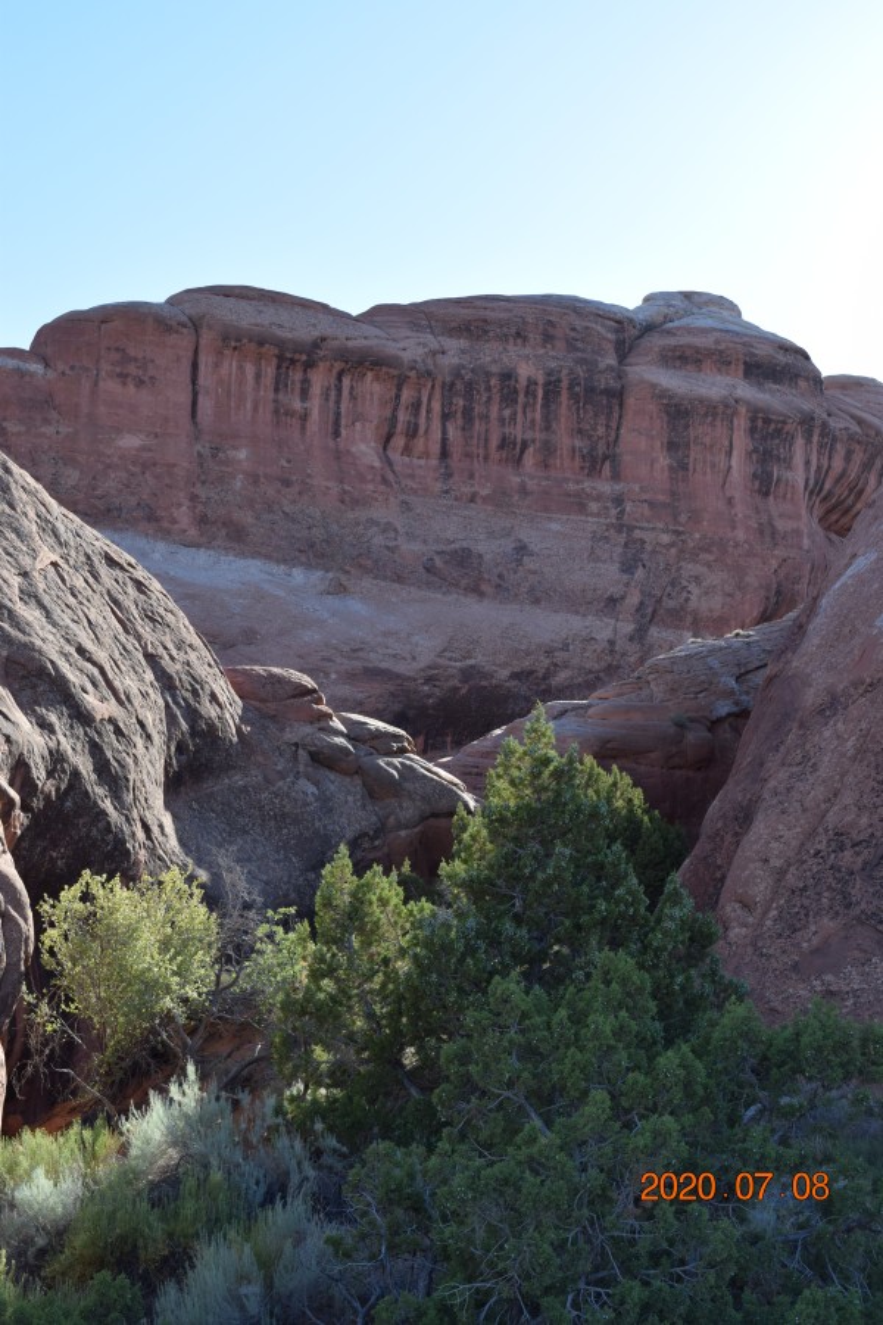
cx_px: 442
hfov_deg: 23.8
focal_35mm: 57
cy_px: 662
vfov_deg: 35.1
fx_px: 2097
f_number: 8
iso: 280
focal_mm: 38
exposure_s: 1/250
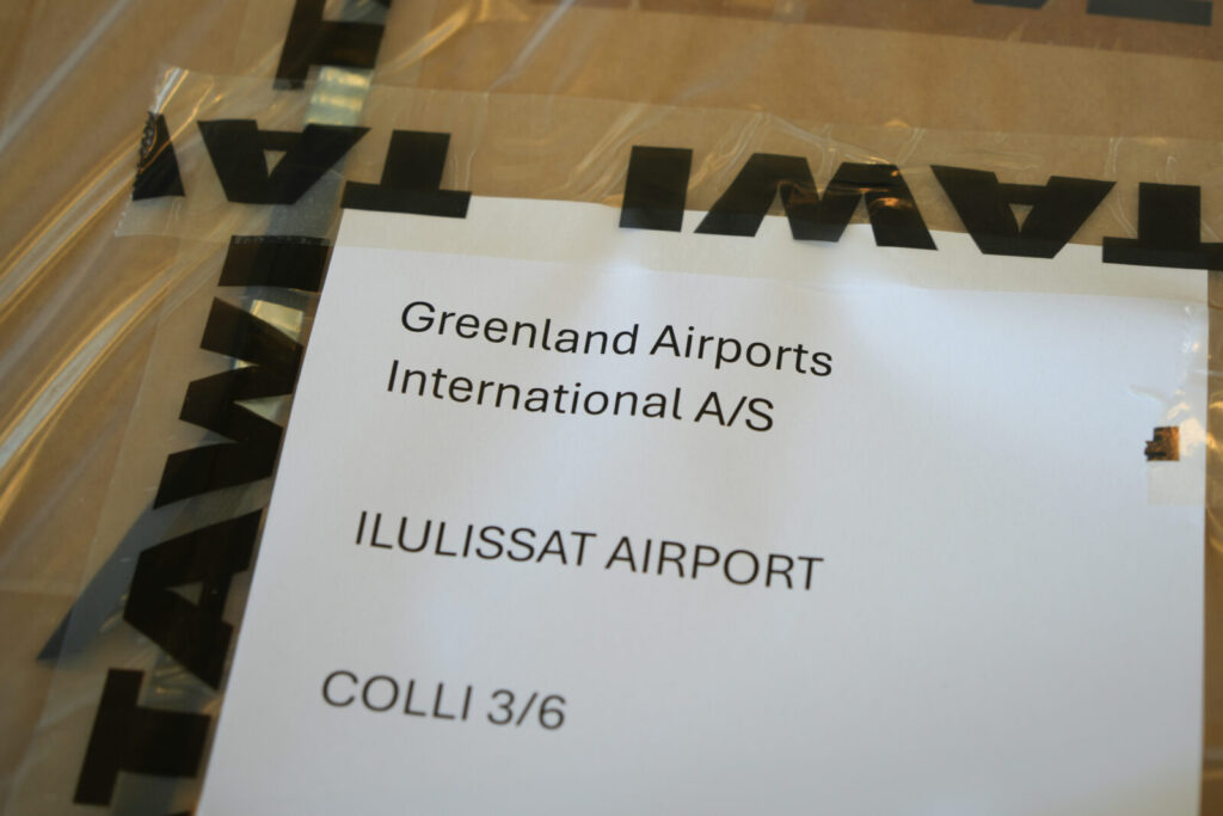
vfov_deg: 21.2
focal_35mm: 64
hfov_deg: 31.4
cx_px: 612
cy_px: 408
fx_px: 2174
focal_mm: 64
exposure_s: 1/50
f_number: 4
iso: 160
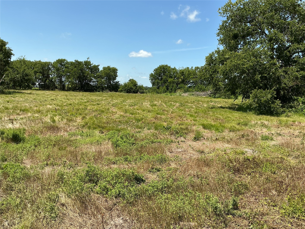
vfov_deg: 48.2
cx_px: 152
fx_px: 256
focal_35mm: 29
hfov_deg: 61.7
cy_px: 114
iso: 25
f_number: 1.8
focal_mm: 3
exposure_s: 1/1626
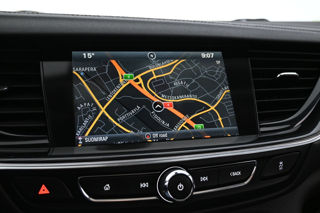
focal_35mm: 36
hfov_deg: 53.1
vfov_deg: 36.9
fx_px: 320
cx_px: 160
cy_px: 106
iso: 4000
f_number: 4.2
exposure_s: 1/40
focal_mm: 24
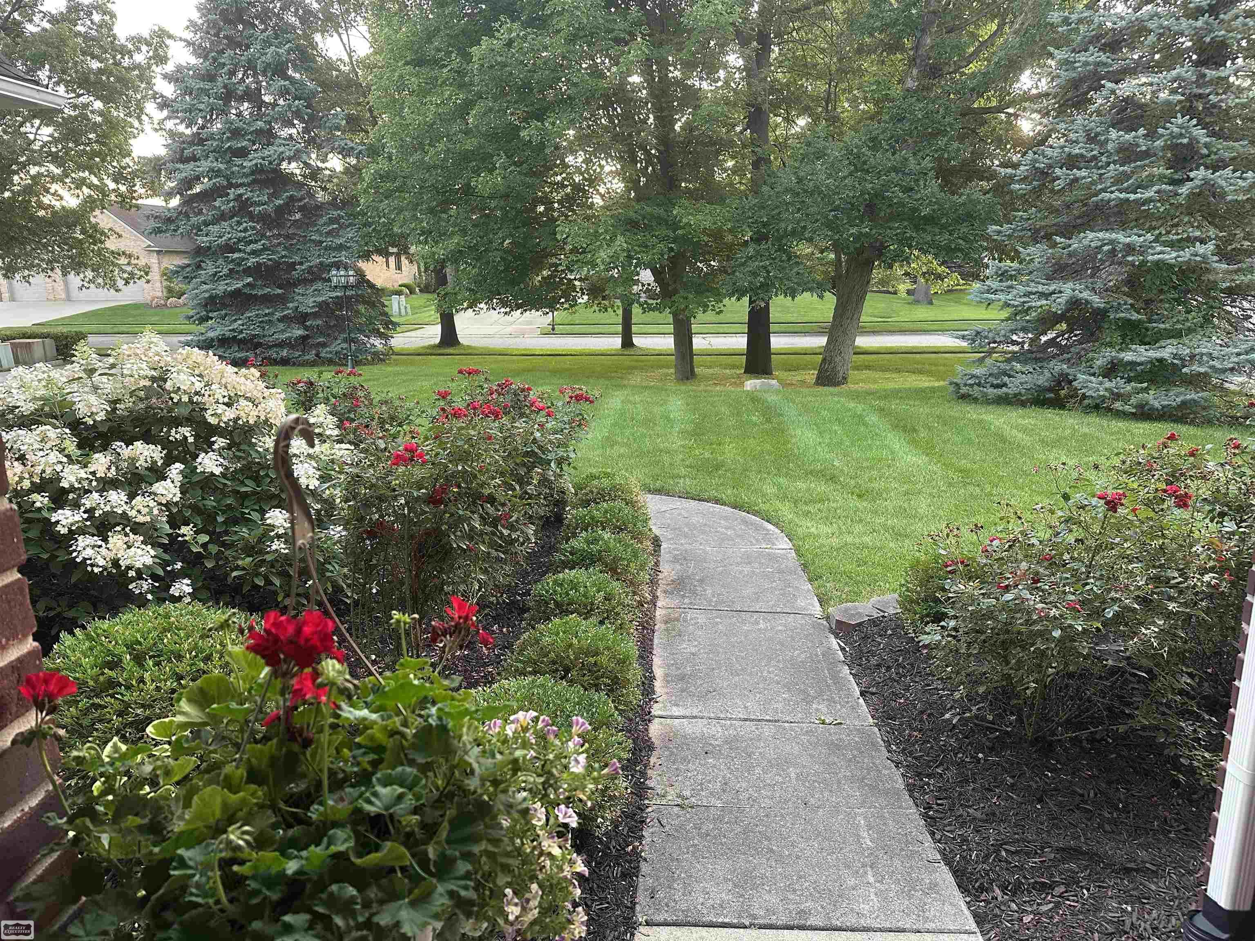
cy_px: 470
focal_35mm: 24
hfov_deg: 71.6
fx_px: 870
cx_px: 628
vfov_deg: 56.8
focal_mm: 6.86
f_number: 1.78
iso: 250
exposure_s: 1/89
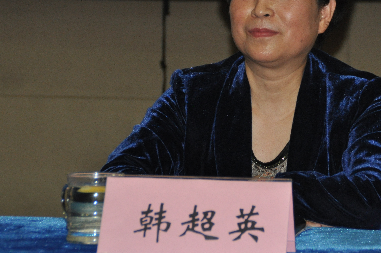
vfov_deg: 7.8
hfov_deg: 11.8
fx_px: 1847
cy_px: 71
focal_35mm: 175
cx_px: 248
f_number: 5.6
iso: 800
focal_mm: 75
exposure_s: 1/60
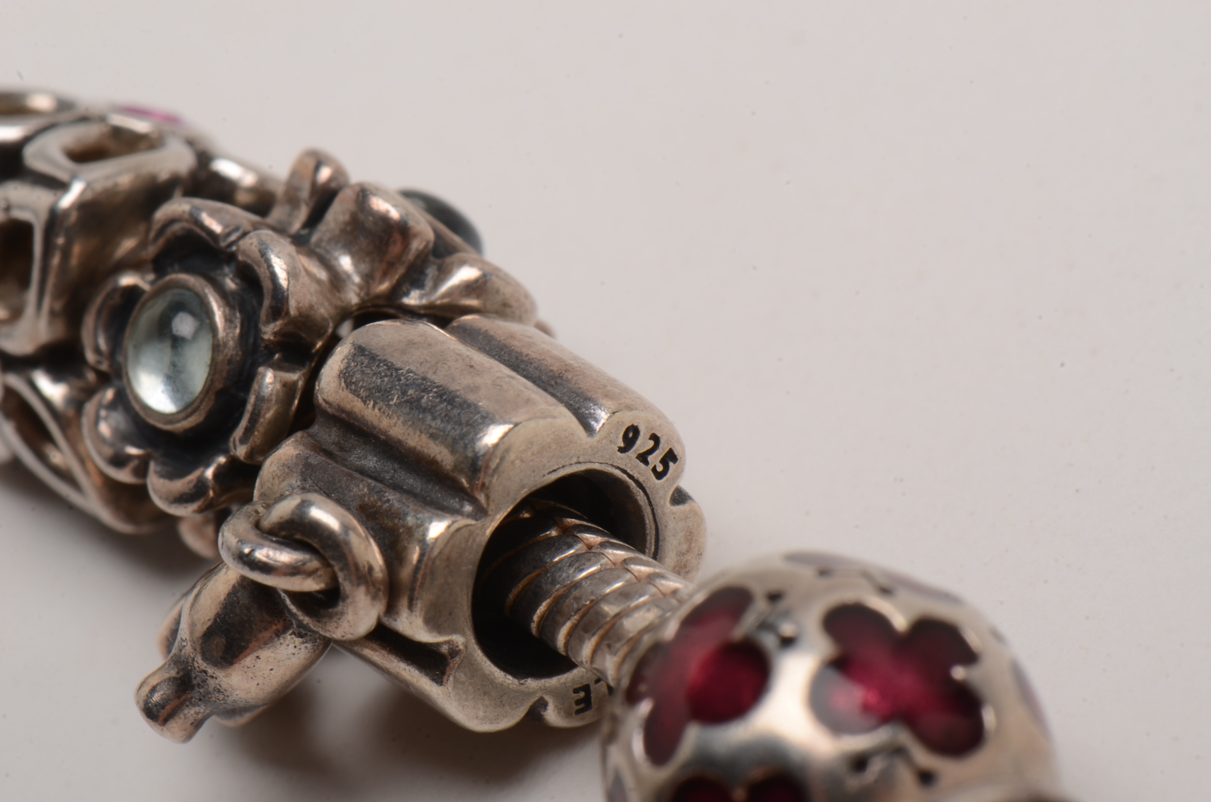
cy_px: 401
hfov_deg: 16.1
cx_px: 606
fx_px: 4280
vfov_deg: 10.7
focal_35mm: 128
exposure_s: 1/160
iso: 100
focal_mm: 85
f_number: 29
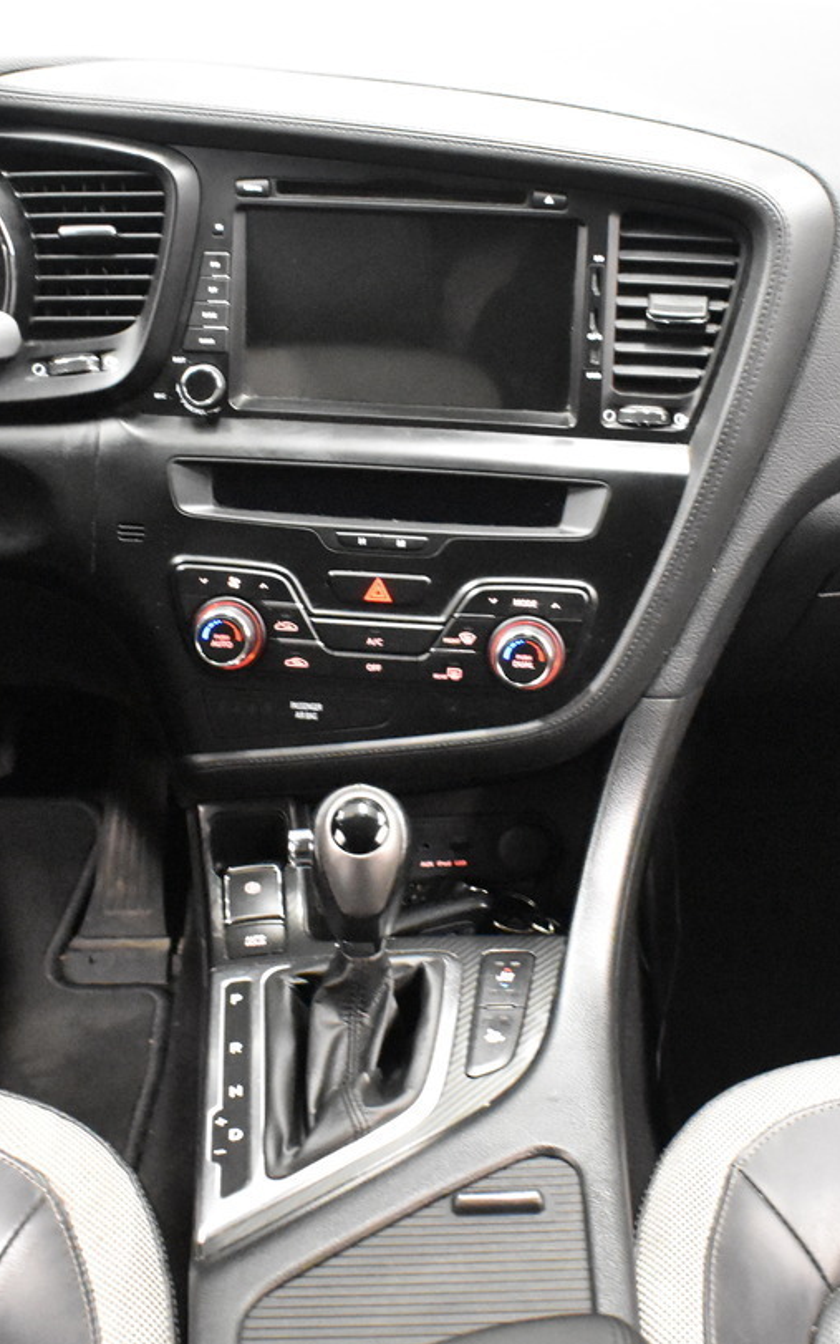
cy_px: 660
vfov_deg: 36.9
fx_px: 2014
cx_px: 413
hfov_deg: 23.6
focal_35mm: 55
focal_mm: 18
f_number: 3.5
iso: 7200
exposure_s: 1/30
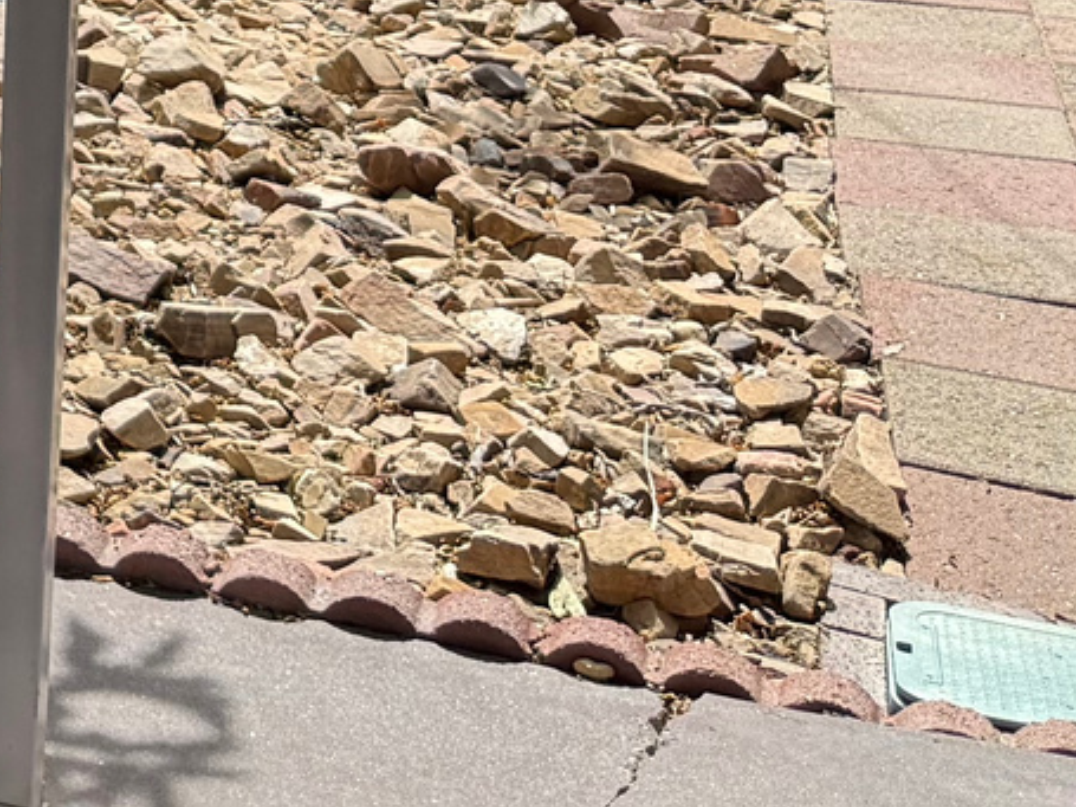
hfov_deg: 15.5
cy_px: -632
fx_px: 3356
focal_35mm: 108
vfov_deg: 12.5
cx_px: -906
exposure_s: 1/2000
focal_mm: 6.76
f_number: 1.78
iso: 100
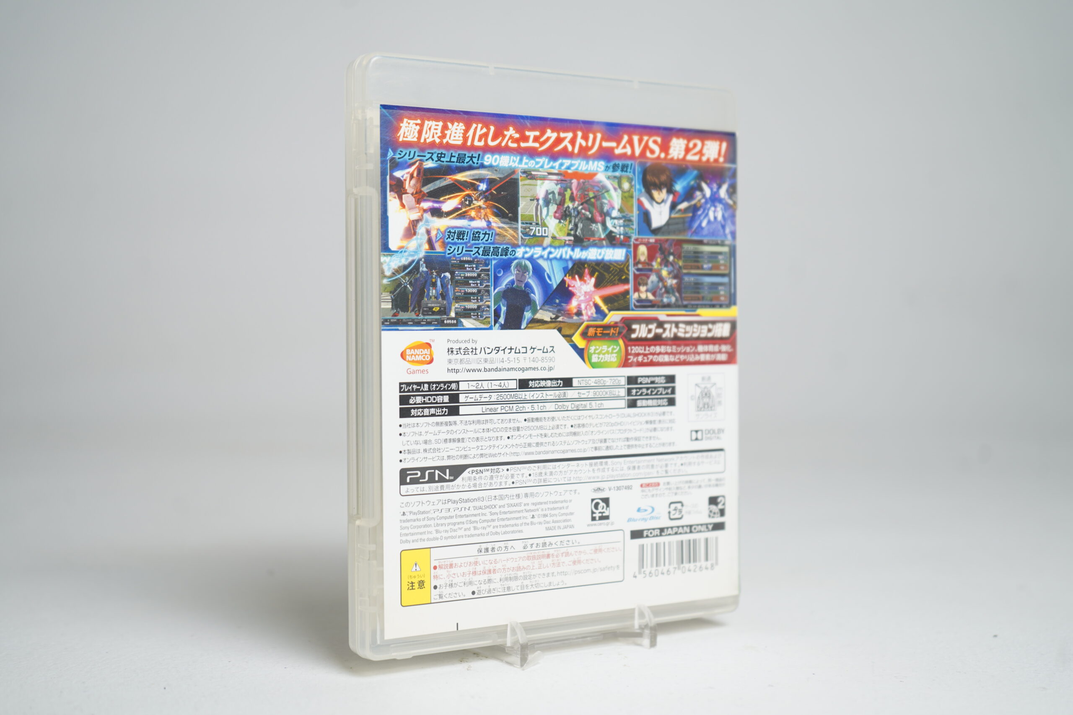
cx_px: 536
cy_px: 358
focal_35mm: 48
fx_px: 1431
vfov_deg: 28.1
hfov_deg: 41.1
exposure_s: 1/40
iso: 160
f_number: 4.5
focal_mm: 48
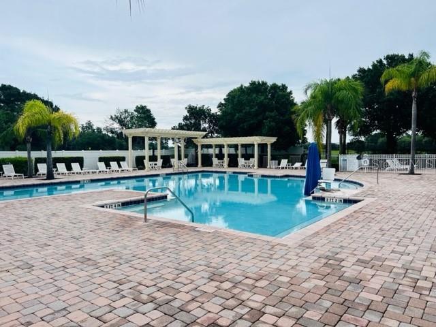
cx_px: 218
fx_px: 327
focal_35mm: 26
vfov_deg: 53.1
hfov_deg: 67.3
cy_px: 164
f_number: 1.5
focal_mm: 5.7
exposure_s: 1/1531
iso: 50
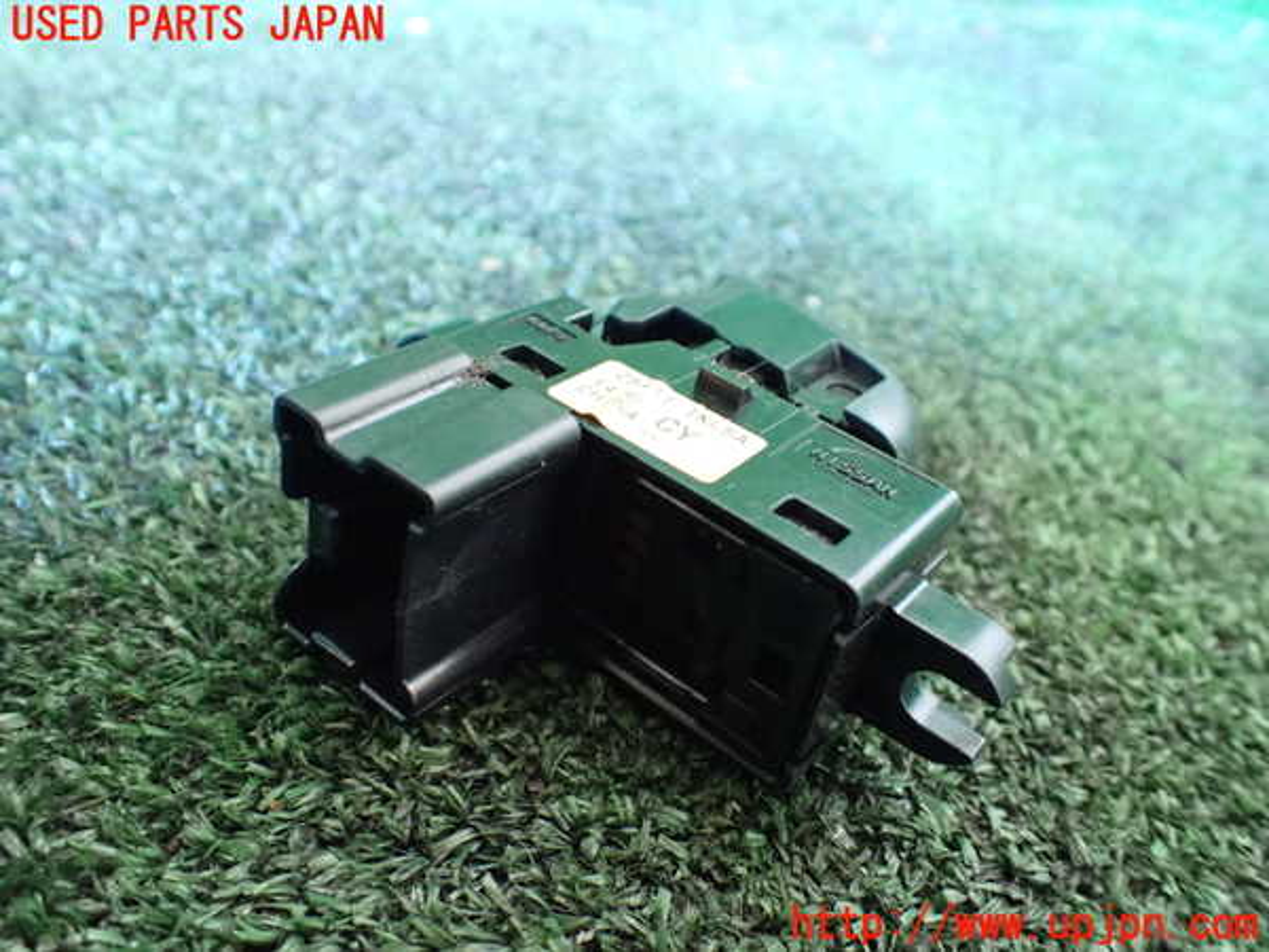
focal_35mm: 30
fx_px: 1100
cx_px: 634
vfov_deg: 46.8
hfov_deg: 60.0
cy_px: 476
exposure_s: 1/30
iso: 1250
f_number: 2.3
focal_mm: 5.4
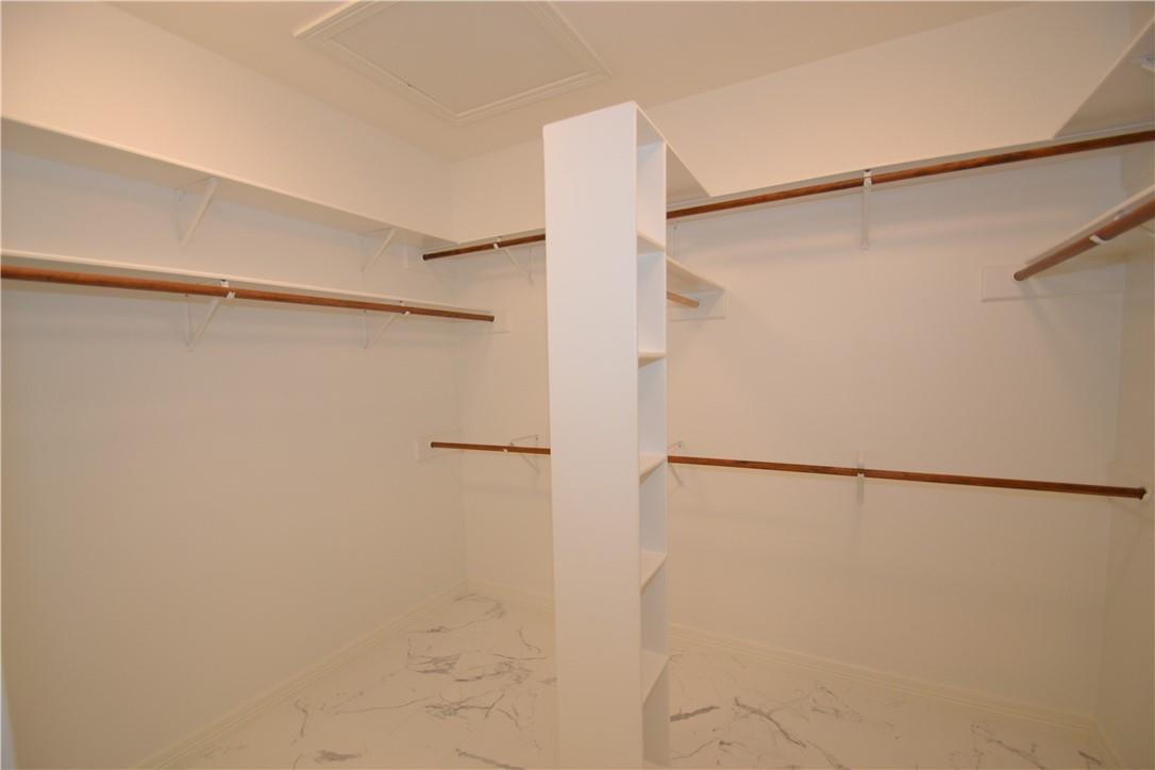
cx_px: 578
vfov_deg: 77.3
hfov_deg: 100.4
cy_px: 385
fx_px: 481
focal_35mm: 15
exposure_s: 1/60
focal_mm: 10
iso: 400
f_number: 3.5
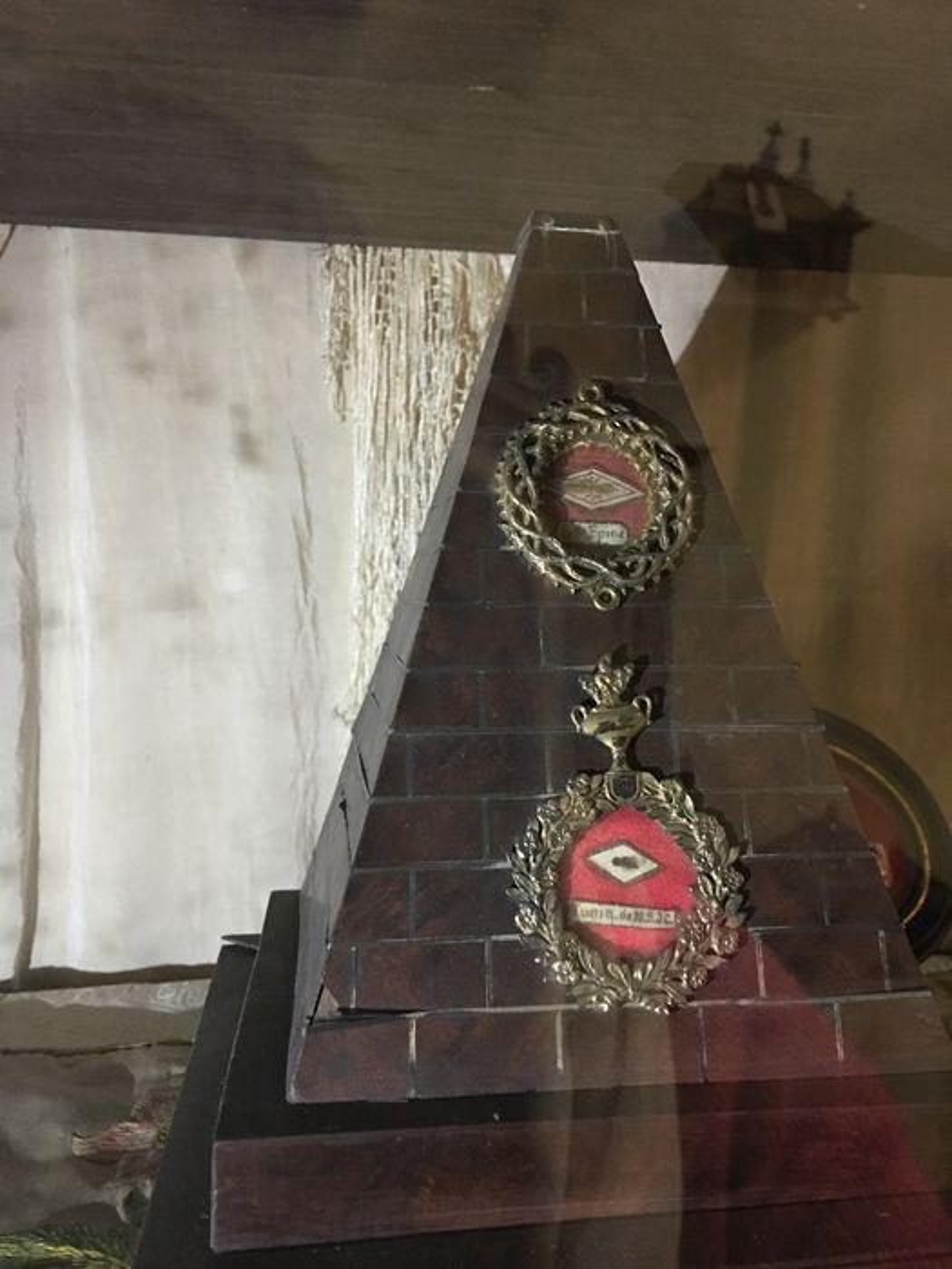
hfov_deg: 48.2
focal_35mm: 29
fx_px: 1063
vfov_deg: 61.7
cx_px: 476
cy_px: 634
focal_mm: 4.15
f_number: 2.2
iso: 160
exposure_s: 1/8
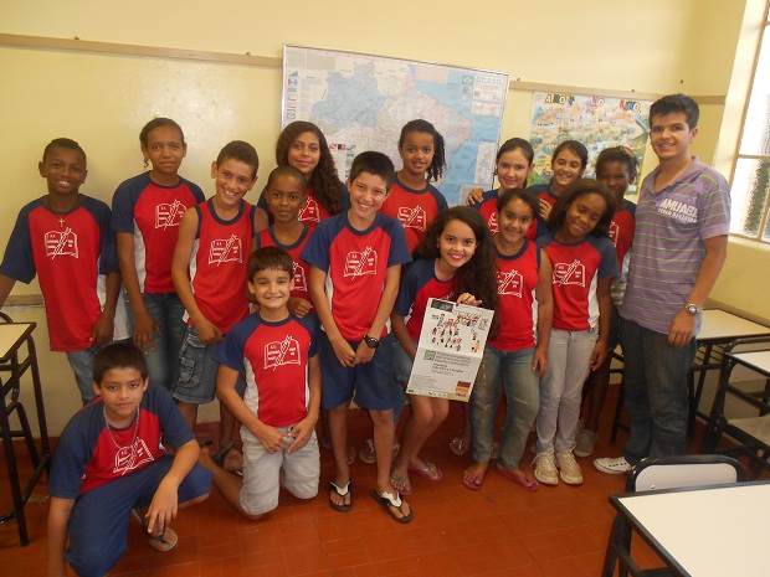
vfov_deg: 53.1
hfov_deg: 67.3
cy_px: 288
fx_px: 578
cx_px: 385
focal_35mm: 26
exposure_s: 1/25
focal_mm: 4.6
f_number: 3.2
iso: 200
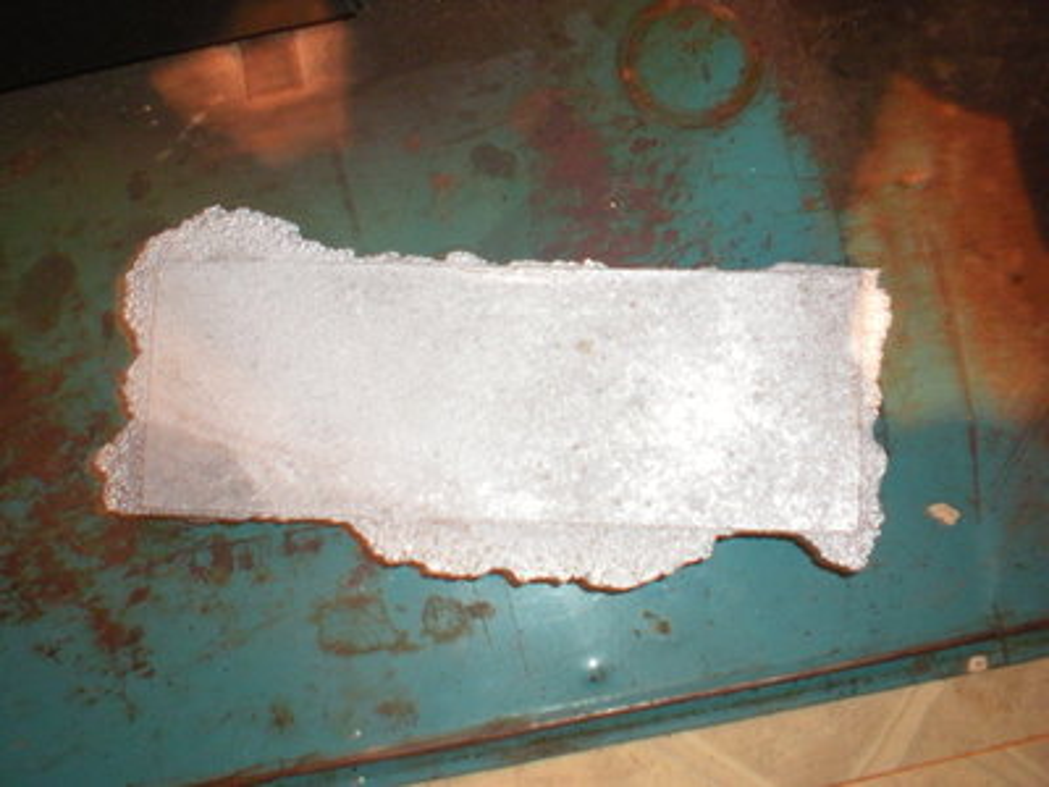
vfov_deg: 37.7
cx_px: 524
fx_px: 1152
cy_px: 394
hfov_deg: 49.0
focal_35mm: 38
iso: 400
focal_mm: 6.3
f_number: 3.1
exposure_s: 1/2
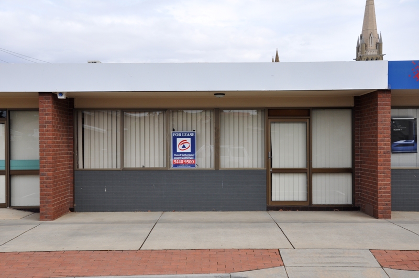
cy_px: 139
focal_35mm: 42
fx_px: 488
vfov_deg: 31.8
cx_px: 210
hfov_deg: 46.5
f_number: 9
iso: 200
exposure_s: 1/320
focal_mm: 28
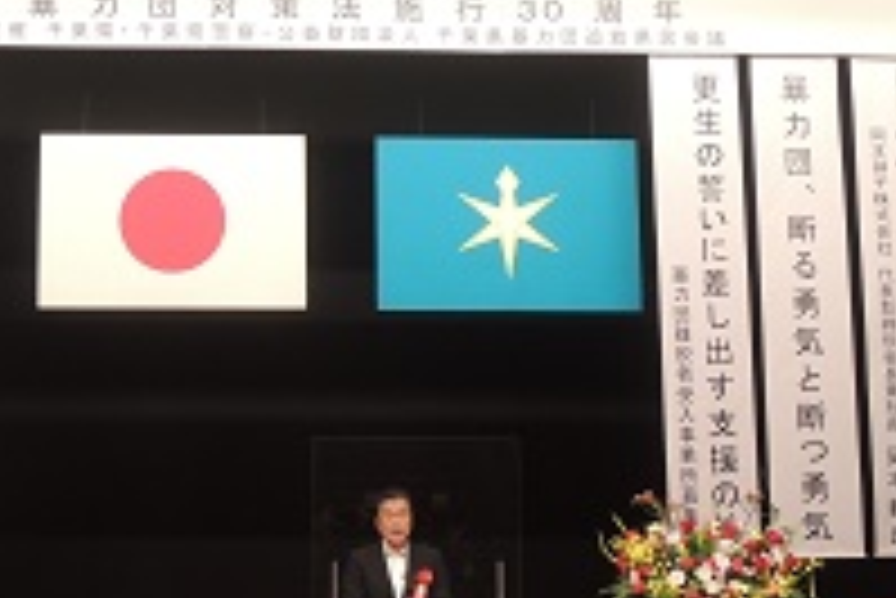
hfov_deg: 21.6
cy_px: 238
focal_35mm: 94
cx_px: 275
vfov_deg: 14.6
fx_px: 2341
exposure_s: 1/60
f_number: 3.7
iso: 400
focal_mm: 9
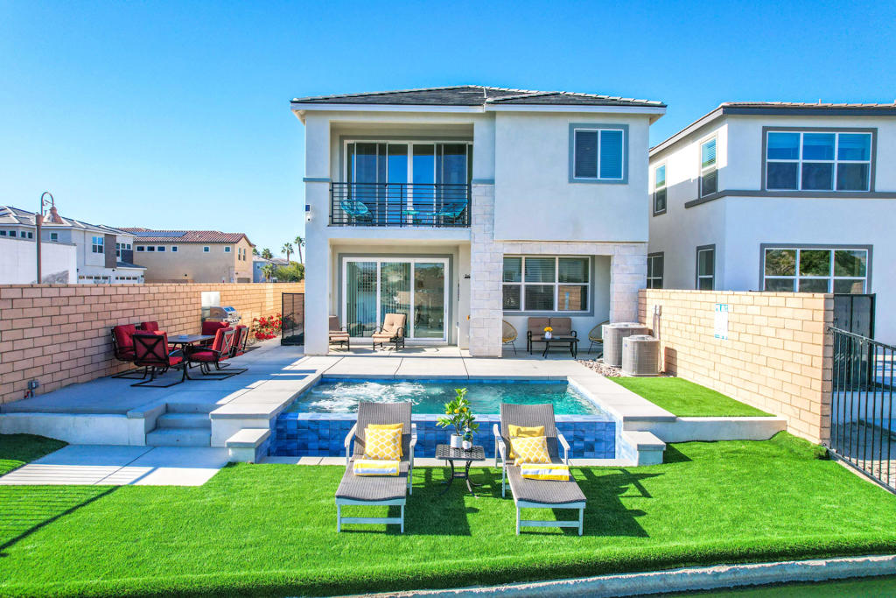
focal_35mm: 22
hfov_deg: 78.6
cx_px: 448
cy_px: 299
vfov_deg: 57.2
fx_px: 548
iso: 150
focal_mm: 8.38
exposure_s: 1/2000
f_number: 2.8
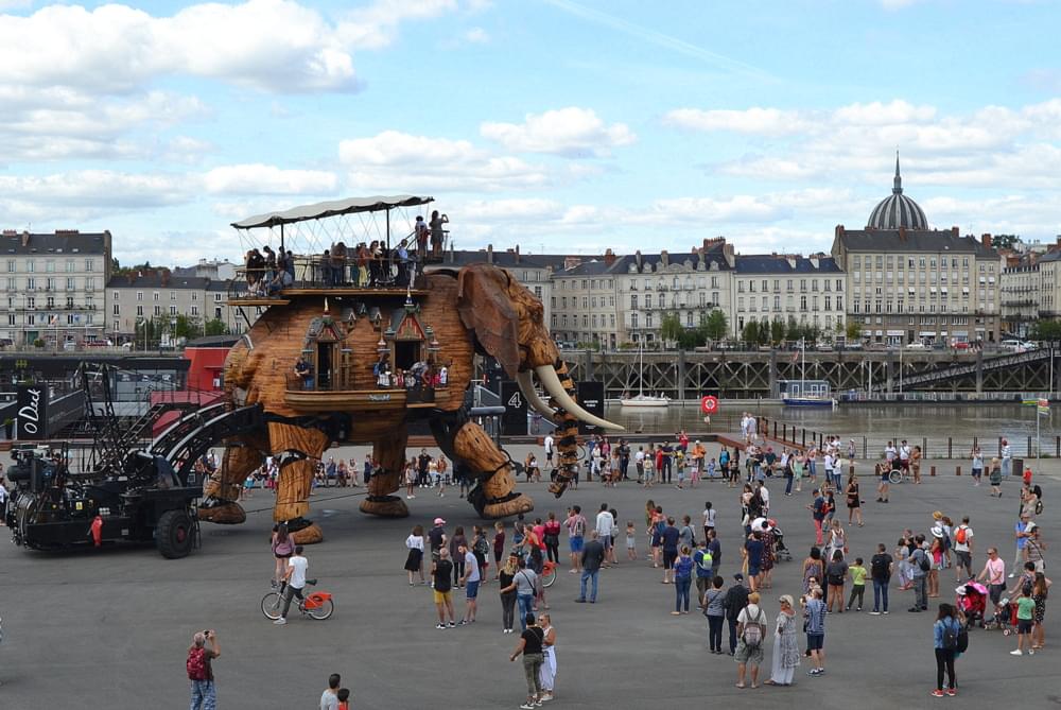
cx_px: 530
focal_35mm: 30
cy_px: 355
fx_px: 885
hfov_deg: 61.9
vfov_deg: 43.7
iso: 100
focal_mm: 20
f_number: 7.1
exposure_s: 1/200
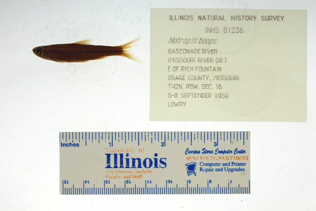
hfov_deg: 33.4
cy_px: 106
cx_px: 158
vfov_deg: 22.6
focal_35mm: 60
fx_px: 527
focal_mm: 60
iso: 100
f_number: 10
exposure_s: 1/200
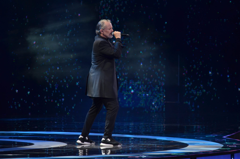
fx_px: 1996
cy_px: 80
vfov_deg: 4.6
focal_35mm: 300
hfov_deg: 6.9
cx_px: 120
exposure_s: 1/160
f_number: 5.6
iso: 1000
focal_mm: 200
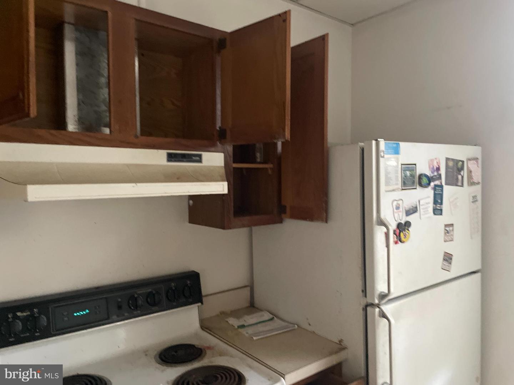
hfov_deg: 67.3
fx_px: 386
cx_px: 257
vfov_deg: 53.1
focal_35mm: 26
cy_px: 192
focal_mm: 4.2
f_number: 1.6
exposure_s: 1/30
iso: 640
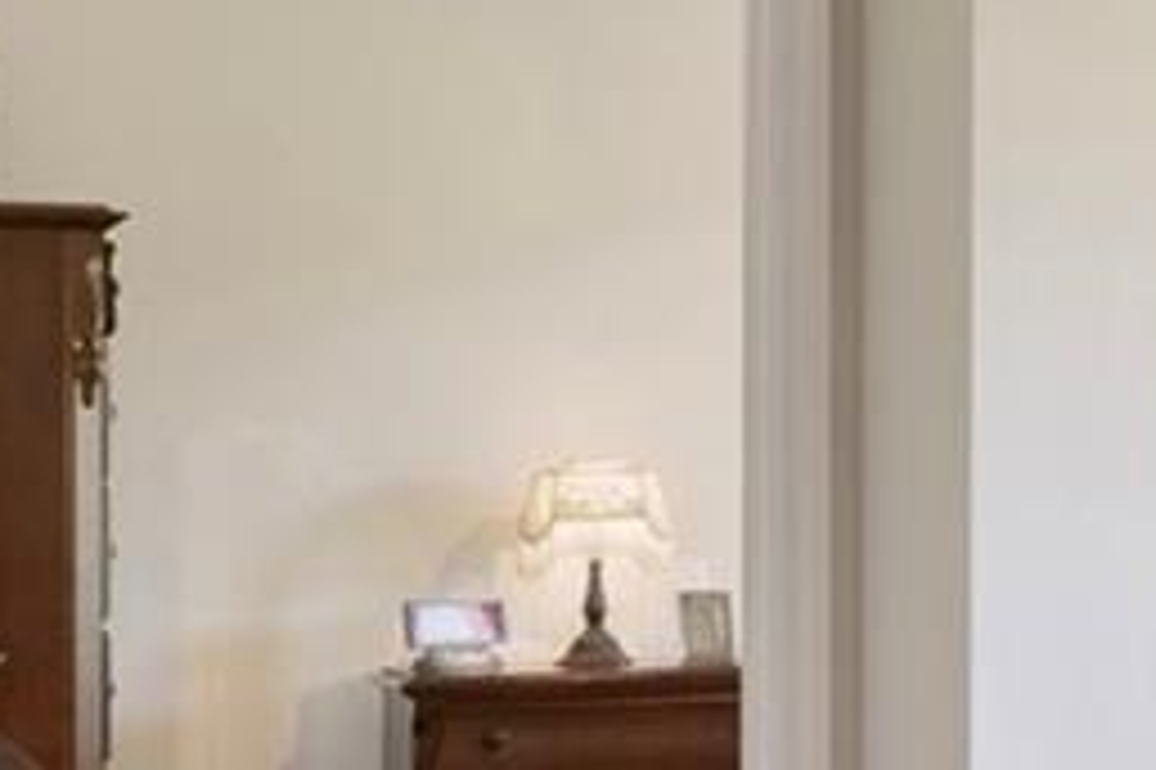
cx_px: 2568
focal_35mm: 106
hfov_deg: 14.5
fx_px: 3401
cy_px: 509
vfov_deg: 12.9
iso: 320
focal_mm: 17
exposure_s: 1.3
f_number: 8
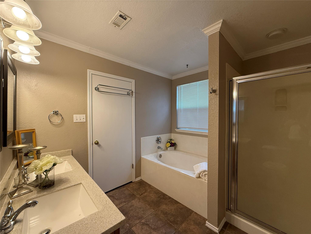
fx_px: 126
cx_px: 156
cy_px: 117
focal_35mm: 14
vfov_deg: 85.7
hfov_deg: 102.1
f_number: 2.2
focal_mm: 2.22
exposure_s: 1/120
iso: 250
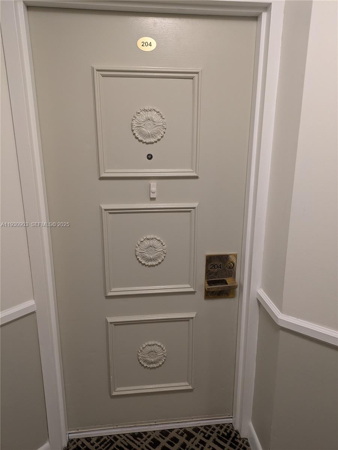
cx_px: 169
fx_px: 325
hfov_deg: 54.9
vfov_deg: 69.4
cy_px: 225
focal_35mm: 25
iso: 249
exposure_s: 1/30
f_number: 1.89
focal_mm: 5.43
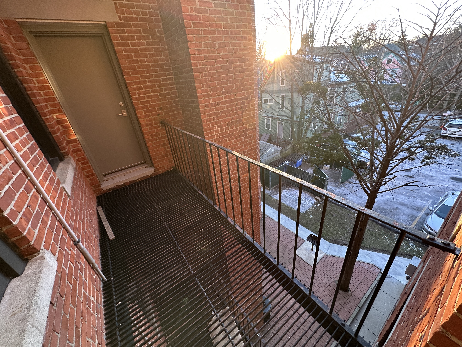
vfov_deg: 85.7
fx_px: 187
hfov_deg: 102.1
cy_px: 174
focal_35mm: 14
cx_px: 231
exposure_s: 1/99
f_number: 2.2
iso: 100
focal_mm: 2.22
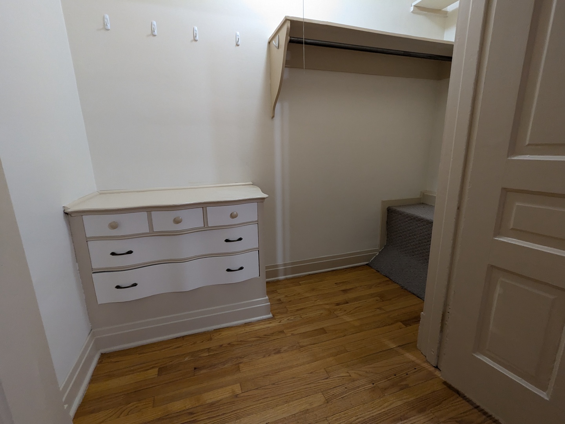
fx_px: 261
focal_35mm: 16
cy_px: 212
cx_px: 282
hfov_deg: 94.5
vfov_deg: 78.1
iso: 235
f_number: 2.2
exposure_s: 1/24
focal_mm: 2.35
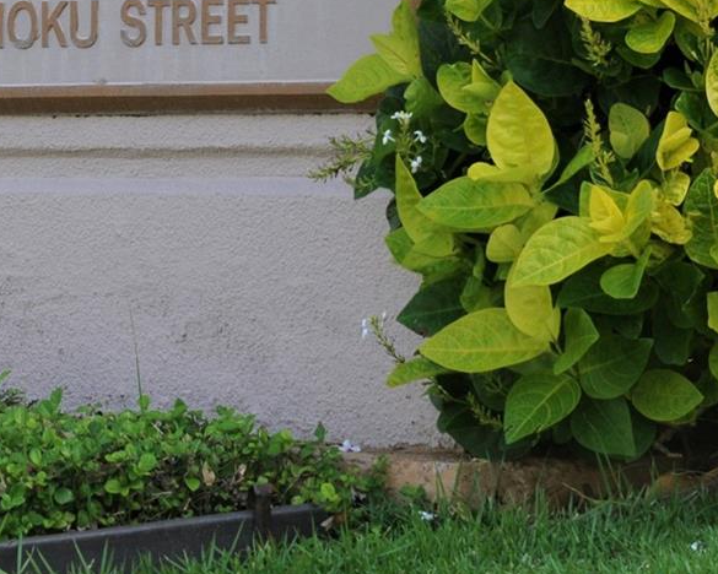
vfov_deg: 5.6
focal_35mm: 277
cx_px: 61
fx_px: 5886
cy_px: 25
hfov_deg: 7.0
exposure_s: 1/250
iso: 400
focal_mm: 72
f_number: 8
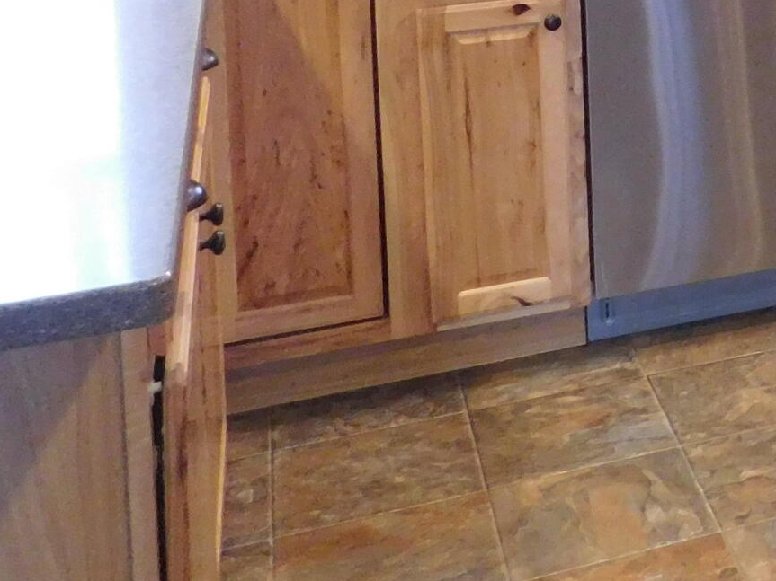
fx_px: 1793
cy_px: -245
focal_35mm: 80
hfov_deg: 19.9
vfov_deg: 17.0
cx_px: 1276
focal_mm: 4
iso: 400
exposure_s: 1/25
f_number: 3
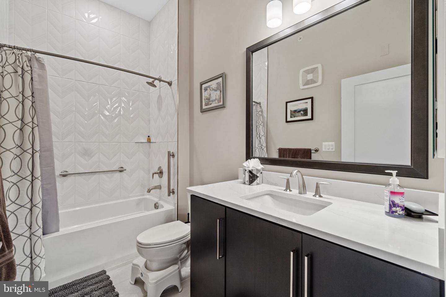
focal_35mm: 15
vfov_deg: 77.3
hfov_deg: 100.4
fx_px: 186
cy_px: 148
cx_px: 223
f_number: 8
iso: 200
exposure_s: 1/3
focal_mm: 10
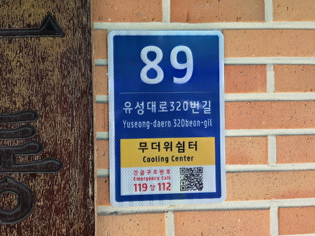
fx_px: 218
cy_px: 114
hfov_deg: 71.6
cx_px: 157
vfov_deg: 56.8
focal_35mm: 24
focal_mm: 5.4
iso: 40
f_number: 1.8
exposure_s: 1/182
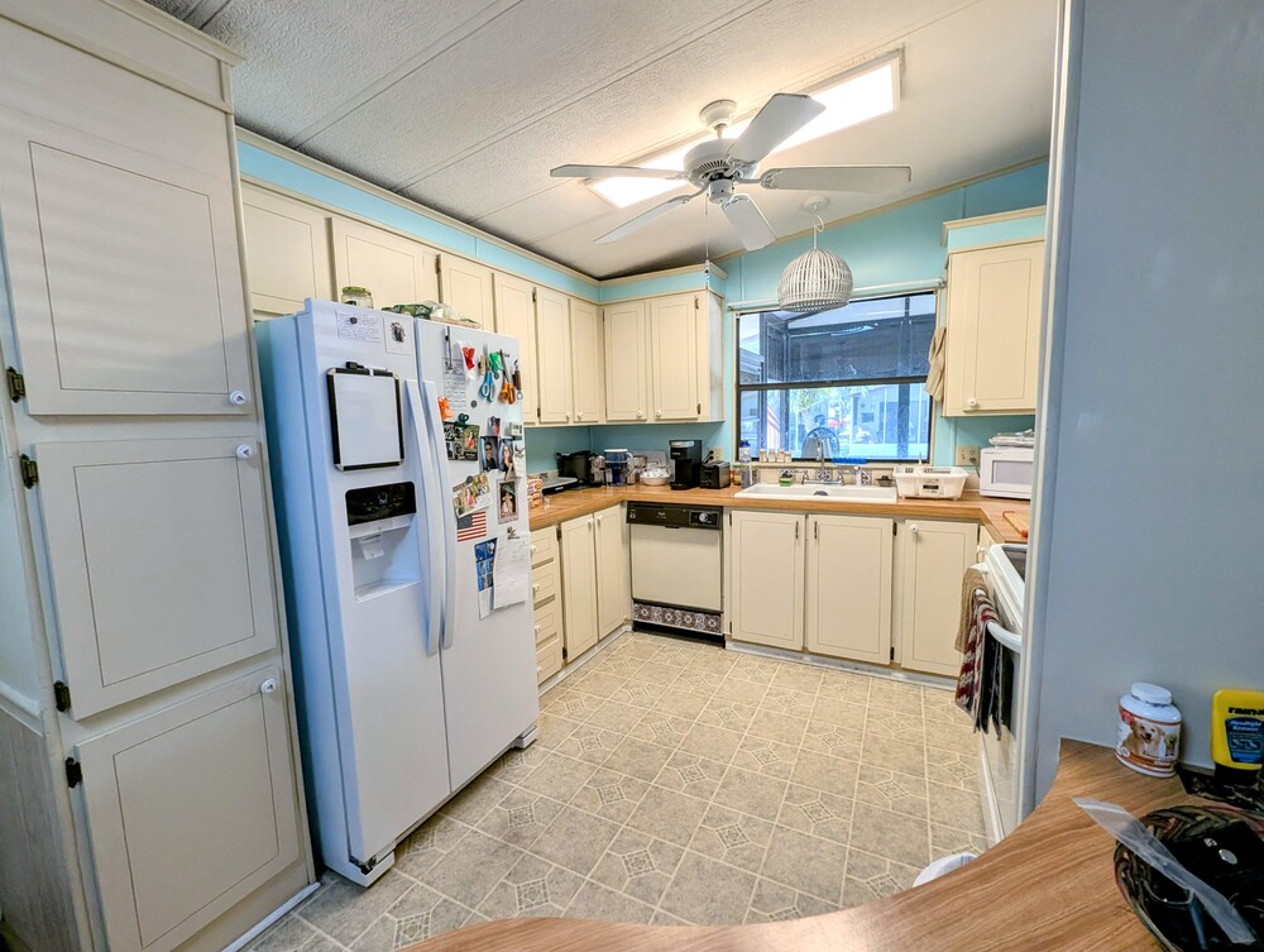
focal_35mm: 13
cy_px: 476
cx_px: 632
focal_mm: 1.95
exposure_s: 1/120
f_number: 2.2
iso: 135
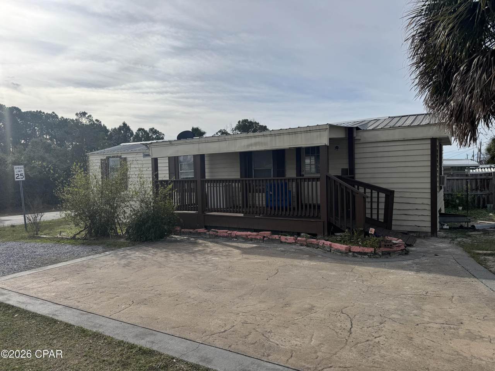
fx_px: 343
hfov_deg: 71.6
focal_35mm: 24
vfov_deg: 56.8
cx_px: 248
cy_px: 186
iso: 80
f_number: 1.78
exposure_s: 1/7937
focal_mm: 6.76
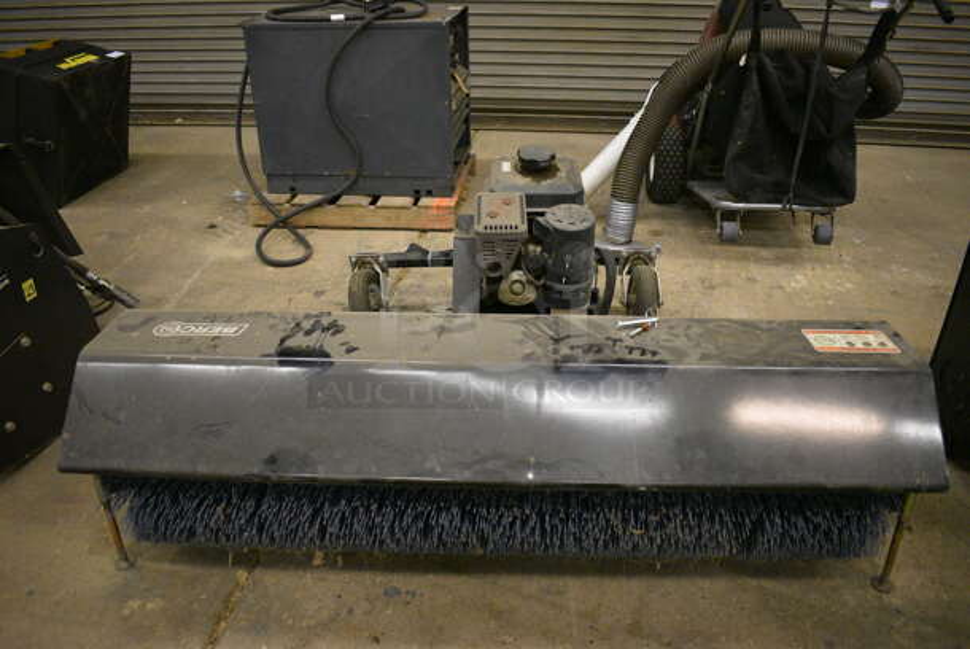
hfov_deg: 67.3
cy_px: 324
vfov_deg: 48.0
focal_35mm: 27
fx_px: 728
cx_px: 485
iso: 4500
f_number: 3.5
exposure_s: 1/125
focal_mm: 18
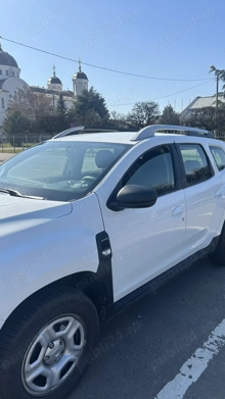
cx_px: 139
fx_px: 308
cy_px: 203
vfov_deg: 66.1
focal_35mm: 29
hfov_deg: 39.9
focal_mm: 5.7
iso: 50
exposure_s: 1/3704
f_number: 1.5
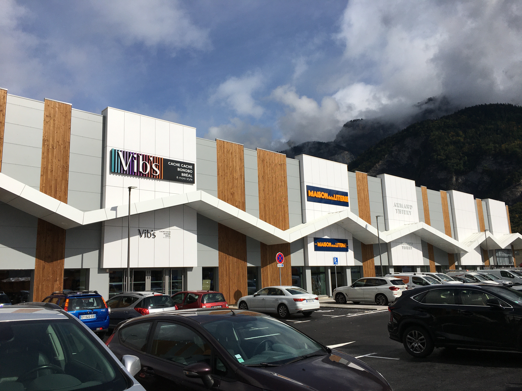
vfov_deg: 48.2
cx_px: 261
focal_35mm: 29
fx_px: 437
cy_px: 196
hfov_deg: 61.7
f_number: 2.2
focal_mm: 4.15
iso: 25
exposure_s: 1/4808
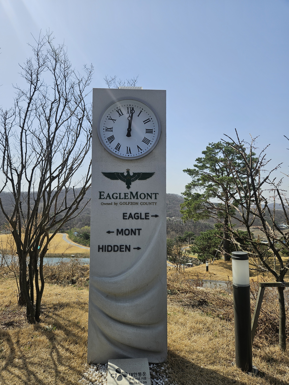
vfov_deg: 73.9
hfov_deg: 58.9
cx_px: 144
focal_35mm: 23
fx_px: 256
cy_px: 192
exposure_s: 1/2500
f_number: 1.8
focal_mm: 5.4
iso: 25
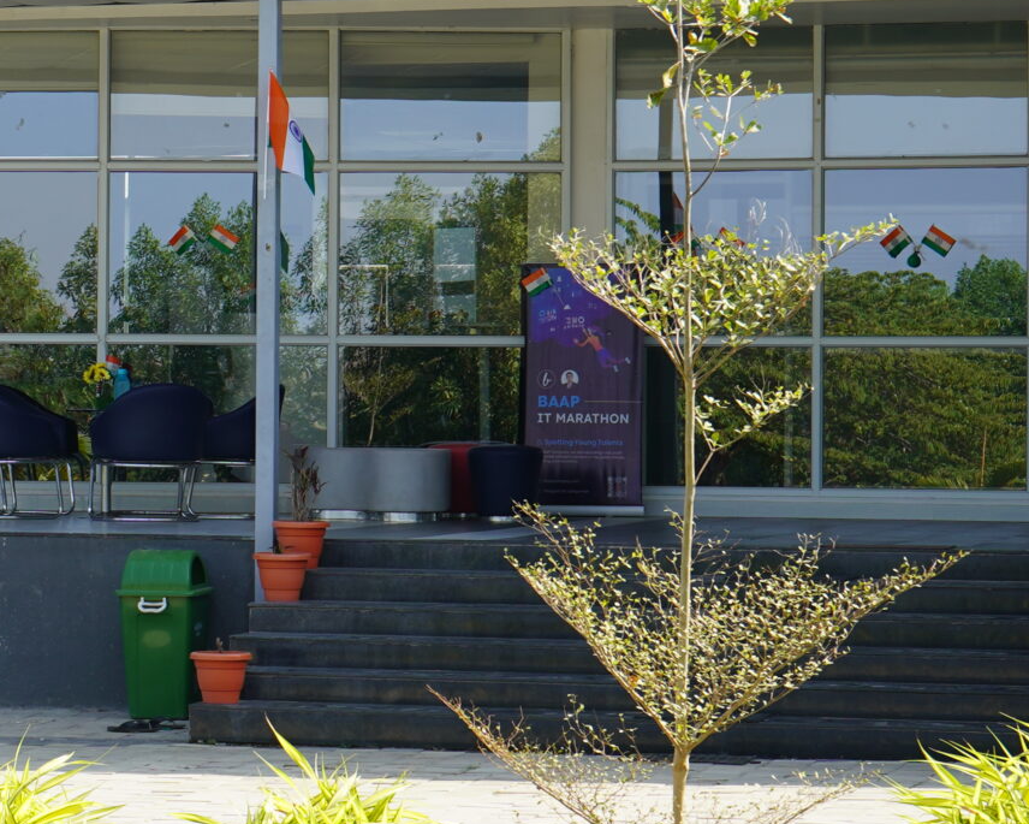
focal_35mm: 146
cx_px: -298
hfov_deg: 12.8
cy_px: 306
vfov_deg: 10.6
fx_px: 4447
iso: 100
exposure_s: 1/100
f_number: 8
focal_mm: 52
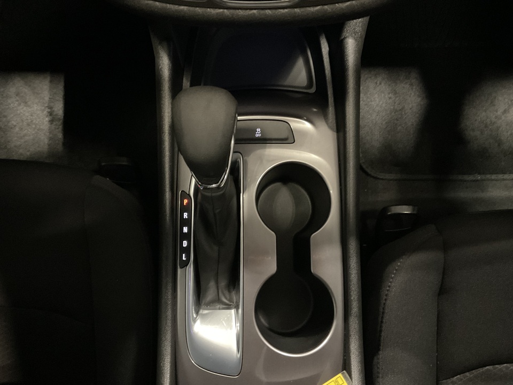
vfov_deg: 48.2
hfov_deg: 61.7
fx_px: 430
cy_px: 192
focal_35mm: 29
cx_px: 256
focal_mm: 3
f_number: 1.8
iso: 640
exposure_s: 1/15
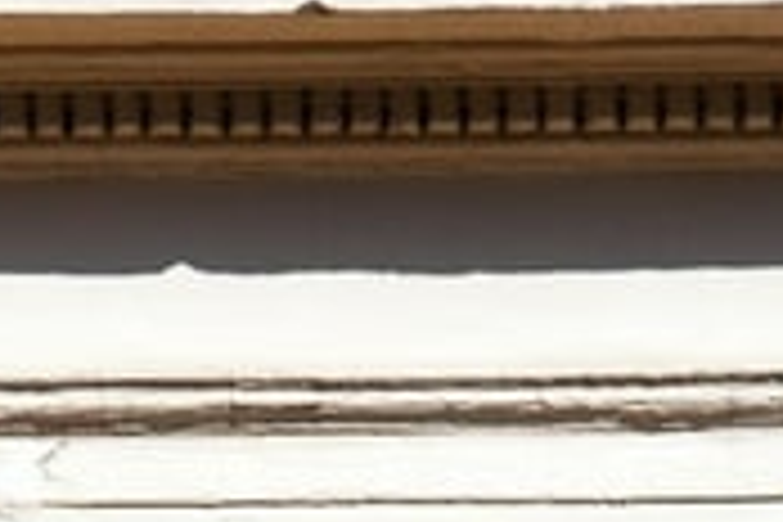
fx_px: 17703
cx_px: -659
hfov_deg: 2.5
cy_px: 968
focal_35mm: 814
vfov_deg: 1.7
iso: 100
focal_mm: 92
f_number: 10
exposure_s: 1/250
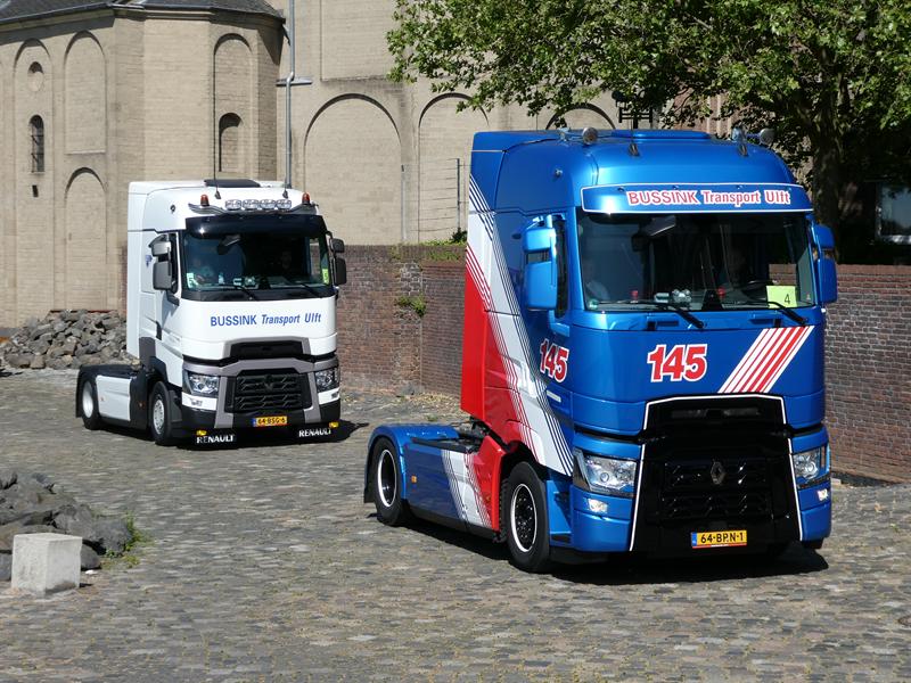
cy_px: 342
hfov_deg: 24.7
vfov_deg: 18.7
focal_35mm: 79
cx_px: 456
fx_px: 2079
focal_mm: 14.1
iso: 80
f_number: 4.7
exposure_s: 1/640
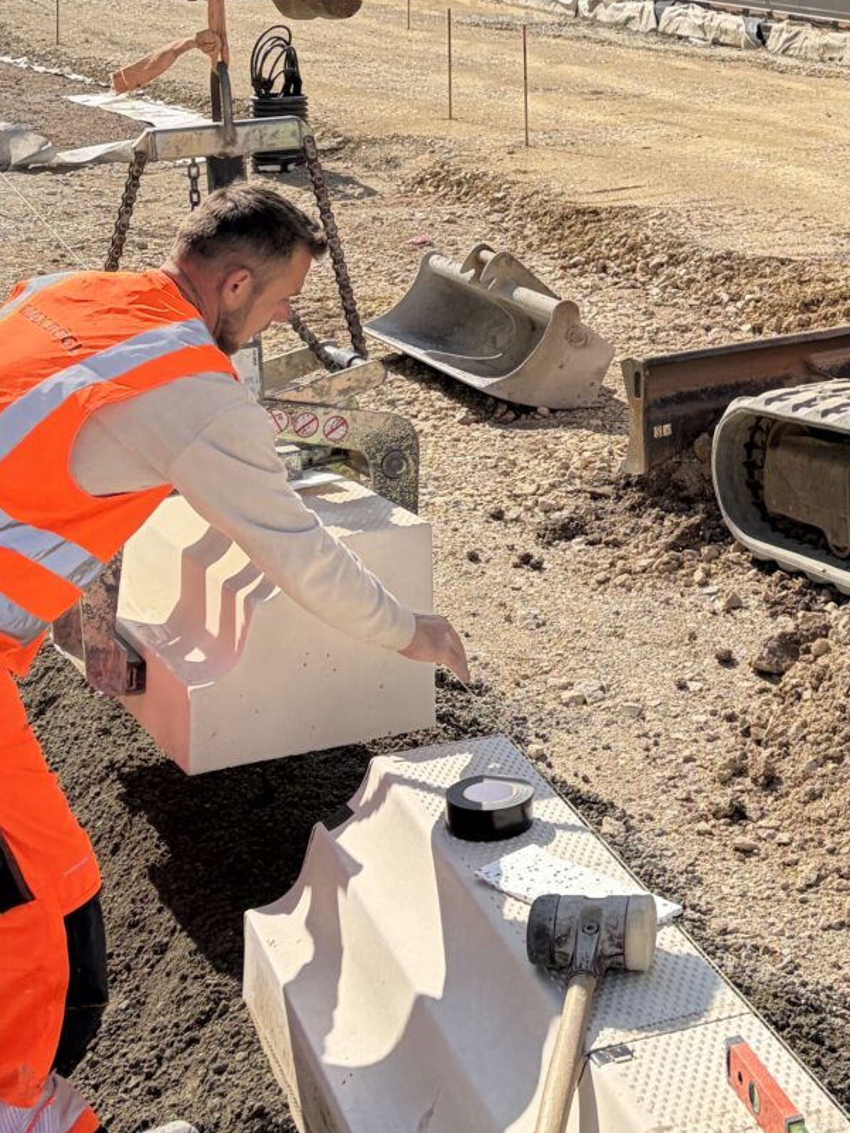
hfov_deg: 21.8
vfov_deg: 28.6
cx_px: 849
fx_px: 2128
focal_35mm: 65
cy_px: 109
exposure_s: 1/3831
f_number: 1.6
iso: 50
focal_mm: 5.96
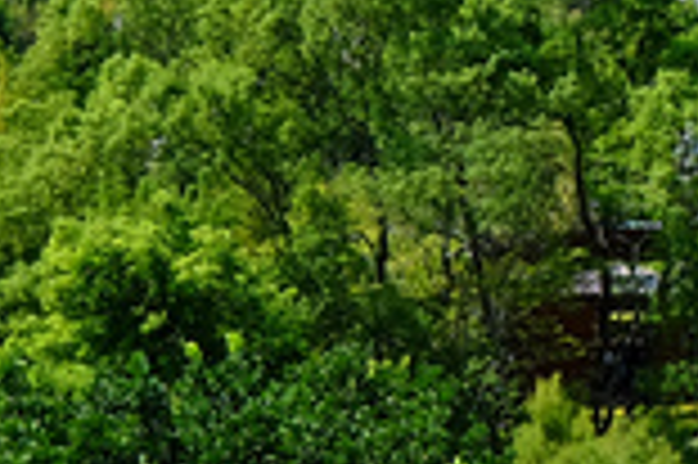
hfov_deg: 10.6
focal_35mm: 186
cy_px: 237
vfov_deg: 7.4
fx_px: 3602
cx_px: 1130
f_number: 9
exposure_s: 1/52
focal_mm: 24
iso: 200
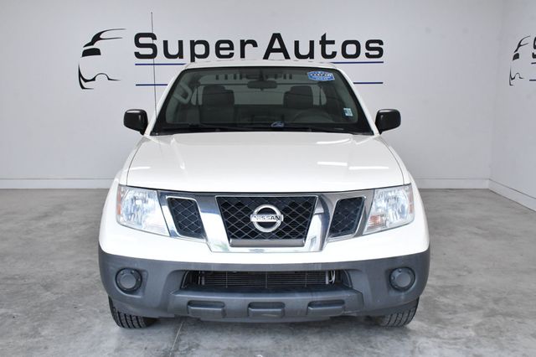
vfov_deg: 34.2
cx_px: 268
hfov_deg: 49.6
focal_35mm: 39
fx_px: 580
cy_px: 178
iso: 2500
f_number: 11
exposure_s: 1/500
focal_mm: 26
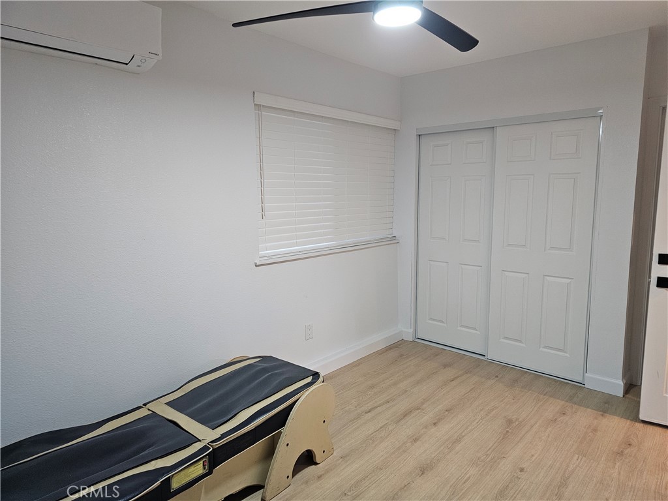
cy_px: 250
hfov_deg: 73.9
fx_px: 444
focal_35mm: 23
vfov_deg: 58.9
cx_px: 334
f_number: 1.7
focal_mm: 6.3
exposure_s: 1/120
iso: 500
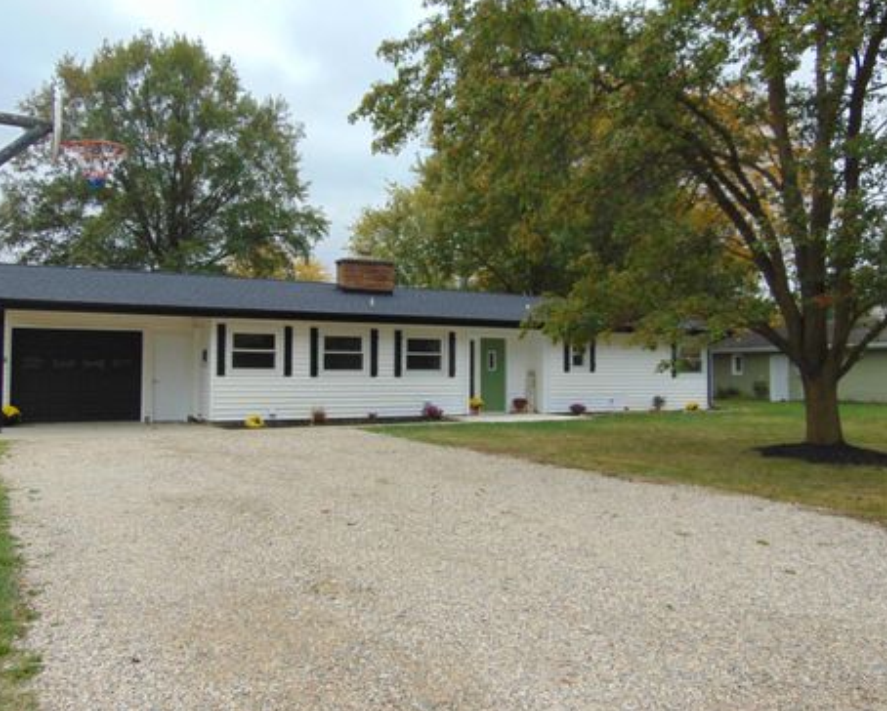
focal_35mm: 29
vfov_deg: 50.0
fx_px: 762
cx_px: 414
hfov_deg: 60.3
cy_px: 351
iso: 80
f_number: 3
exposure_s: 1/320
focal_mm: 4.9
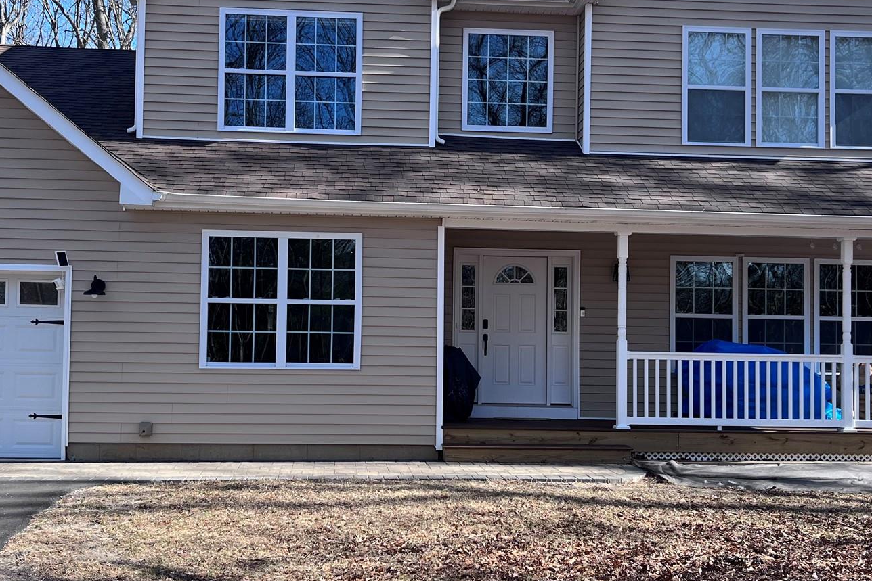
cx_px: 410
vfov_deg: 31.2
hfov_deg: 45.4
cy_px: 304
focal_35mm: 43
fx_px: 1042
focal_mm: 5.1
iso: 50
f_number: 1.6
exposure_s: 1/951
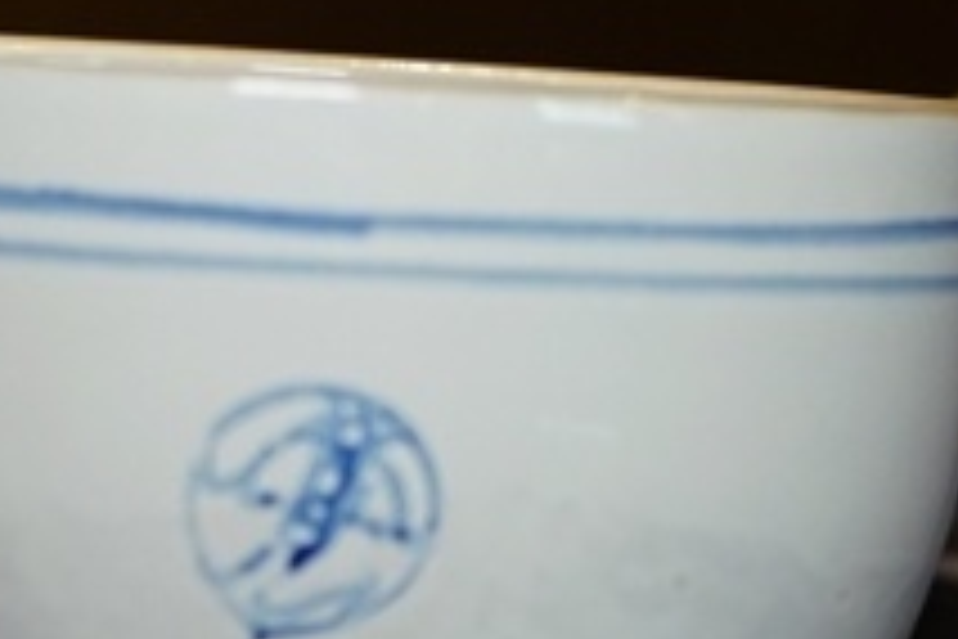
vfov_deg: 9.9
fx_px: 3699
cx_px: -337
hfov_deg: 14.1
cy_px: 200
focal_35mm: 139
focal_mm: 37
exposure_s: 1/60
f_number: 4
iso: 1250
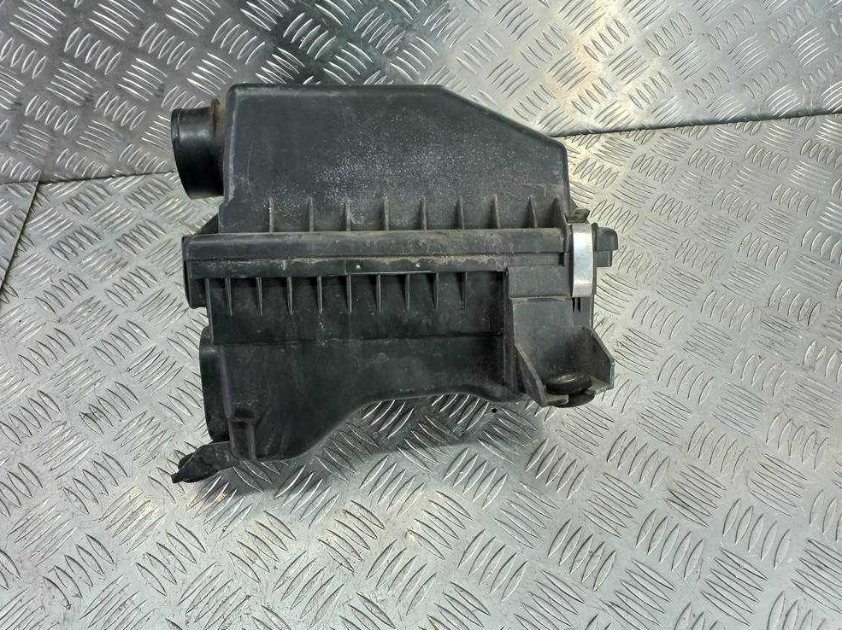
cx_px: 407
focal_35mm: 26
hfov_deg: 67.3
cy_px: 317
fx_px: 632
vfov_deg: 53.0
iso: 80
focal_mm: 4.6
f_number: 1.8
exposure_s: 1/50
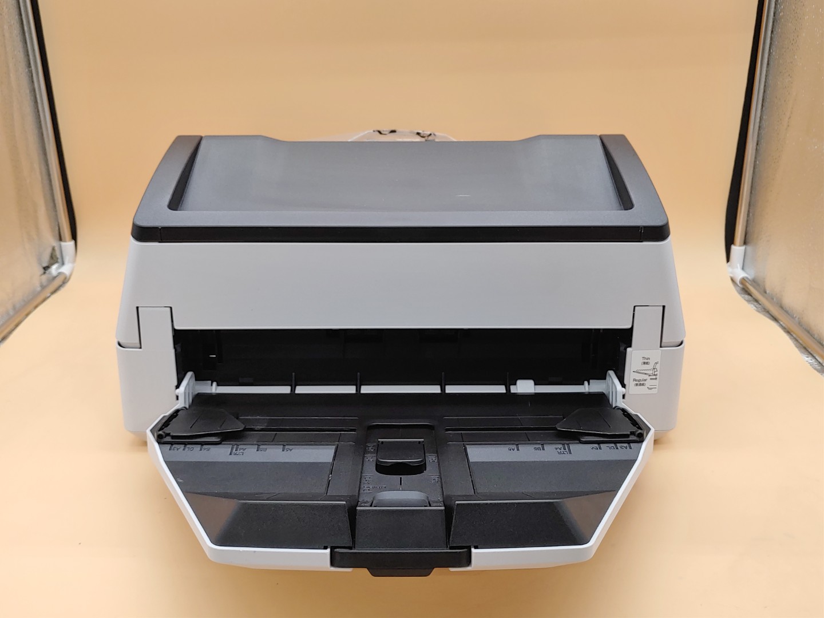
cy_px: 309
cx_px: 412
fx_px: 786
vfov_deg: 42.9
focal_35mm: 33
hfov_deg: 55.4
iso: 50
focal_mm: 4.36
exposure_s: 1/74
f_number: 1.8
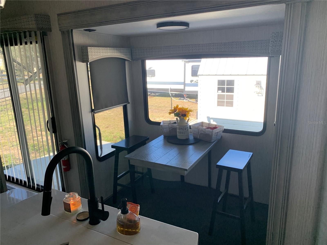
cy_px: 122
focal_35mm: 26
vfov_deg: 53.1
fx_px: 246
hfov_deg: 67.3
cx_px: 164
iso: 64
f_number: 1.8
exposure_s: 1/121
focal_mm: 4.25
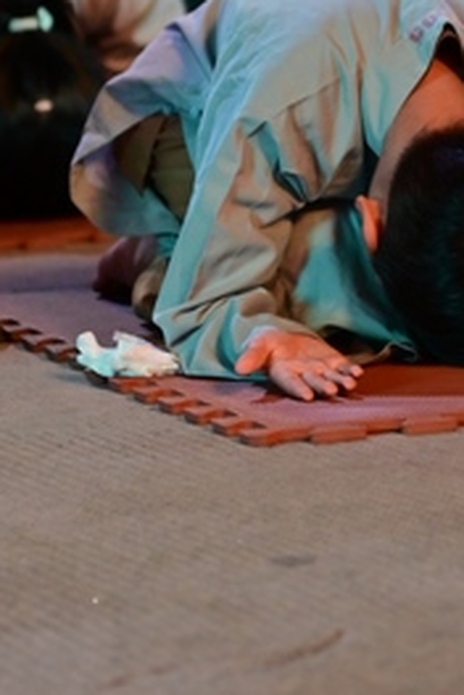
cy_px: 47
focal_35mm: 295
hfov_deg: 4.7
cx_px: 289
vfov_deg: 7.0
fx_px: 5703
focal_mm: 120
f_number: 4
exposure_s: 1/40
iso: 1600
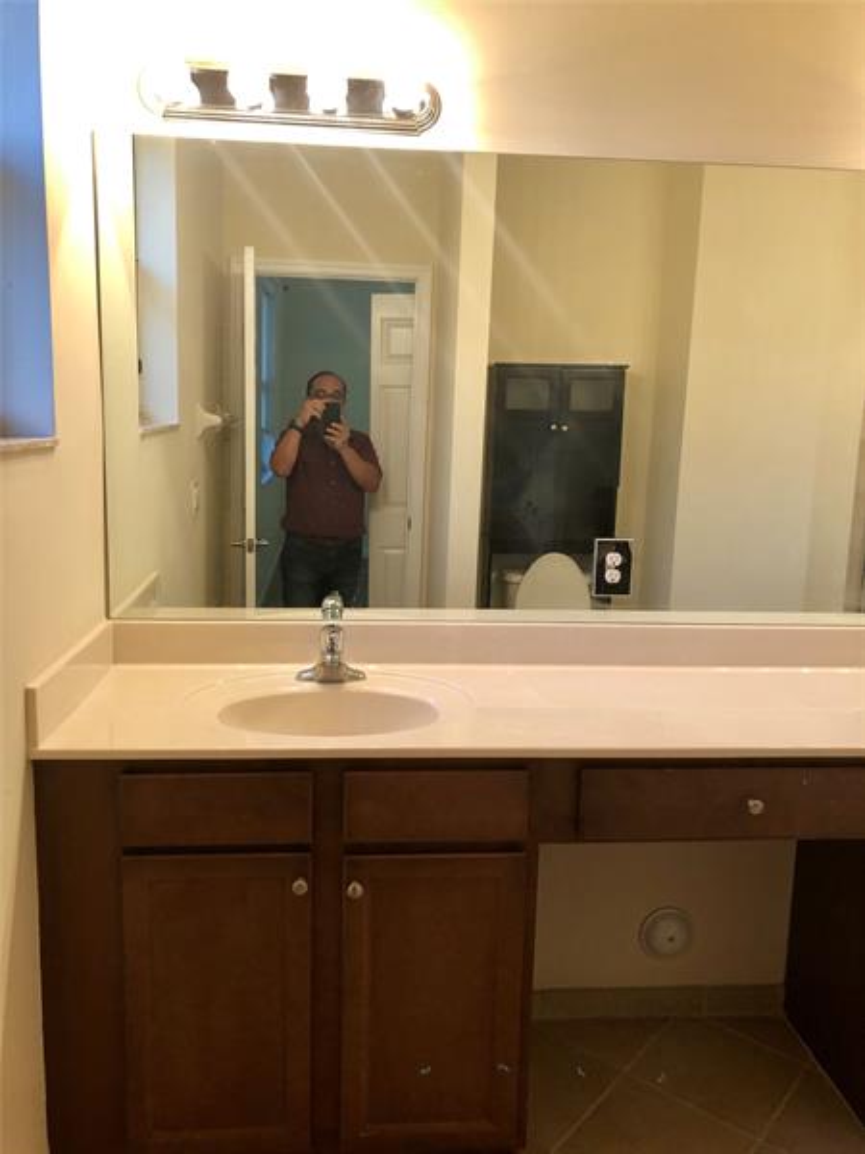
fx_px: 933
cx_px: 432
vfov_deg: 63.4
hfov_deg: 49.7
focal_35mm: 28
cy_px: 577
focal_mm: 4
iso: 40
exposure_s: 1/17
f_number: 1.8
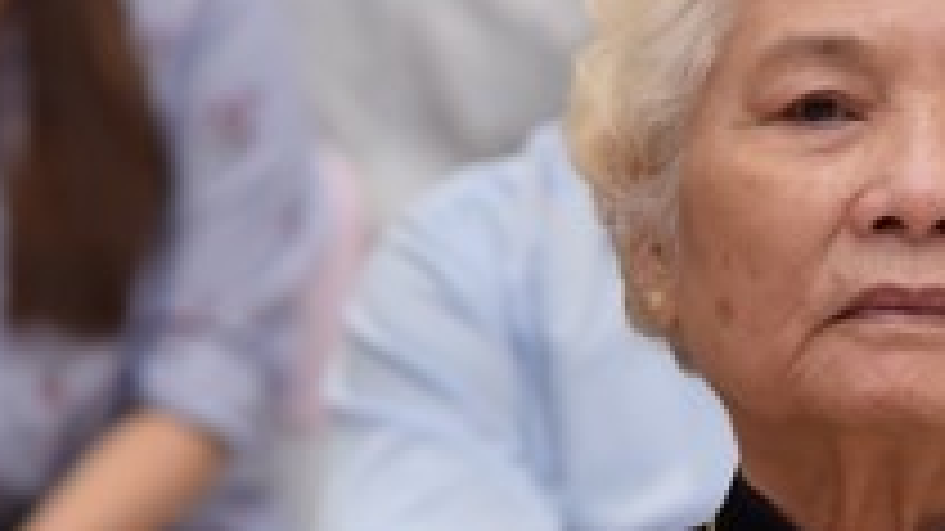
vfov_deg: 3.1
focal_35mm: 389
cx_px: 792
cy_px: 832
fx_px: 9745
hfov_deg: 5.5
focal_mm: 120
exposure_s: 1/125
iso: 1250
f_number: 5
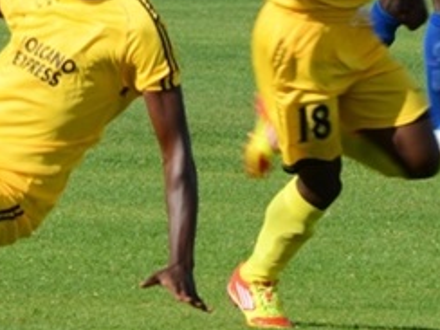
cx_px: -80
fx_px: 10207
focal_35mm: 803
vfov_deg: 1.9
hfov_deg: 2.5
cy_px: 53
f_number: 10
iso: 250
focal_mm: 190
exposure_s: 1/320
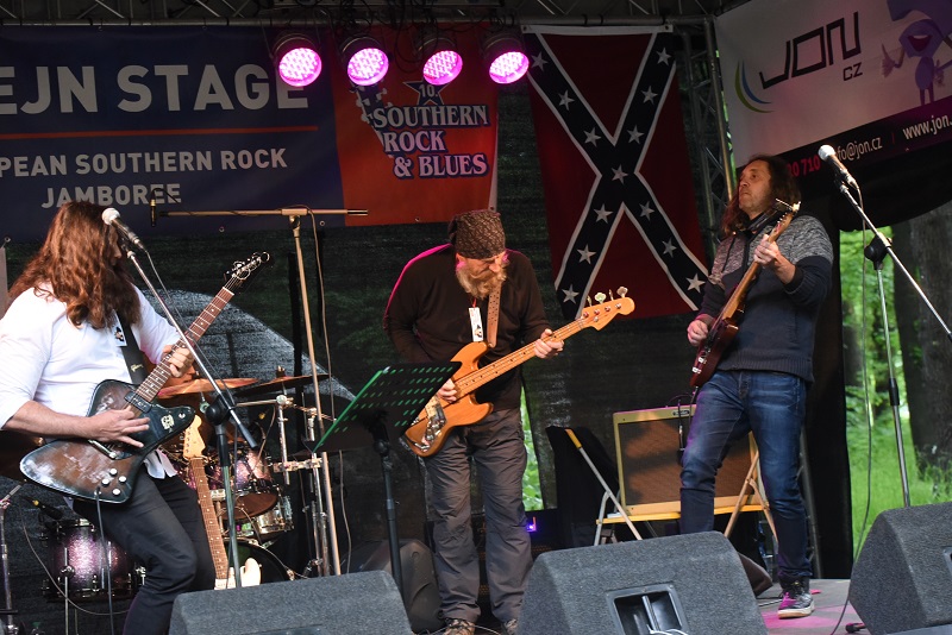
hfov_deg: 28.8
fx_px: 1852
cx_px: 476
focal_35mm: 70
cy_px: 318
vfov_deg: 19.5
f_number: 5.6
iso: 5000
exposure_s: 1/160
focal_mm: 70
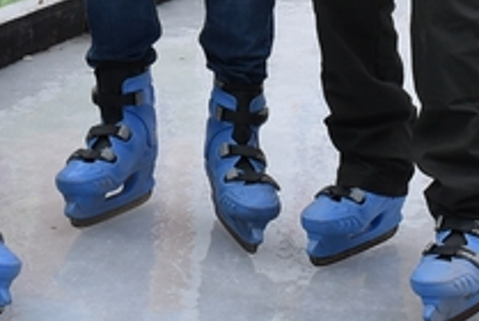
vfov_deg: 6.5
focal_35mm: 207
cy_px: -236
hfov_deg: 9.9
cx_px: 83
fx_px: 2758
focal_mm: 32
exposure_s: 1/250
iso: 400
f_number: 8
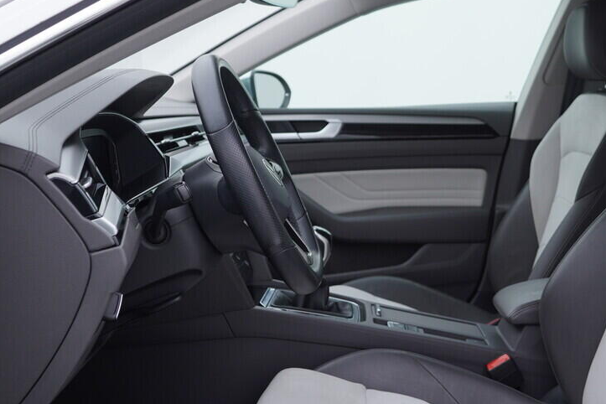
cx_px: 374
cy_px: 161
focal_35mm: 51
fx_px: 858
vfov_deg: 26.4
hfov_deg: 38.7
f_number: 3.5
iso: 125
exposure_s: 1/60
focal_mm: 24
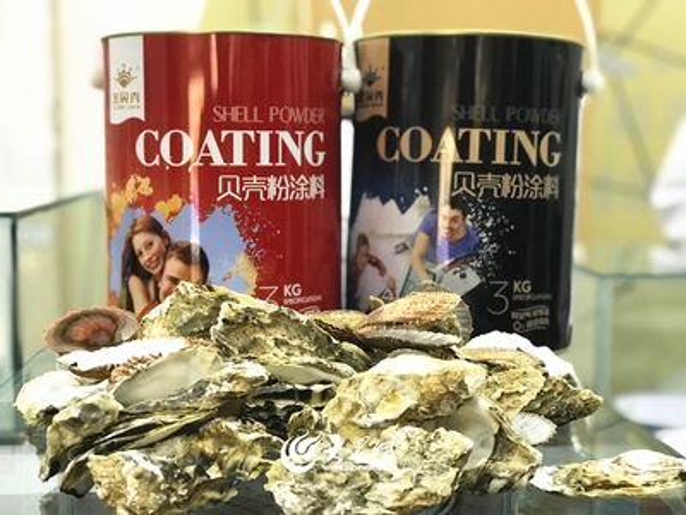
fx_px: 1130
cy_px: 258
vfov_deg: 25.7
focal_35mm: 57
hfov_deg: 33.8
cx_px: 343
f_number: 2.8
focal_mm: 6.6
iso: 160
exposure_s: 1/50
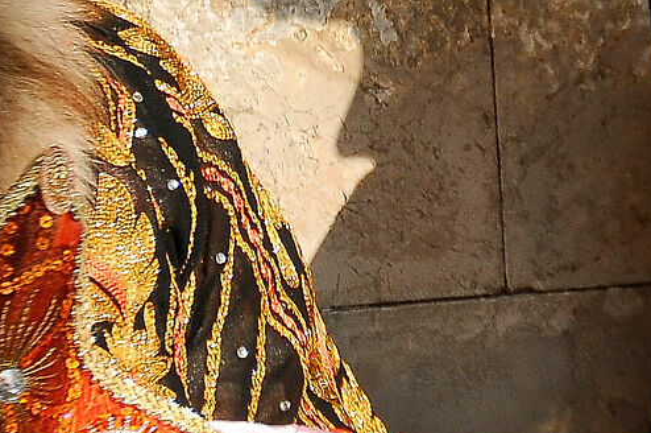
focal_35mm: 546
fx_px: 9868
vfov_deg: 2.5
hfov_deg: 3.8
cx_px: 580
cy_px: -153
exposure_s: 1/640
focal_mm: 75
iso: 200
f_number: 5
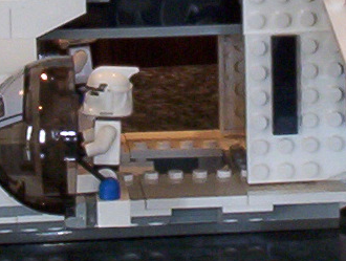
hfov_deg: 10.2
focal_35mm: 193
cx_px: 242
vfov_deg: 7.7
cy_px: -60
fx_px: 1933
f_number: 4.5
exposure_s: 1/30
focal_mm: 6
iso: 140
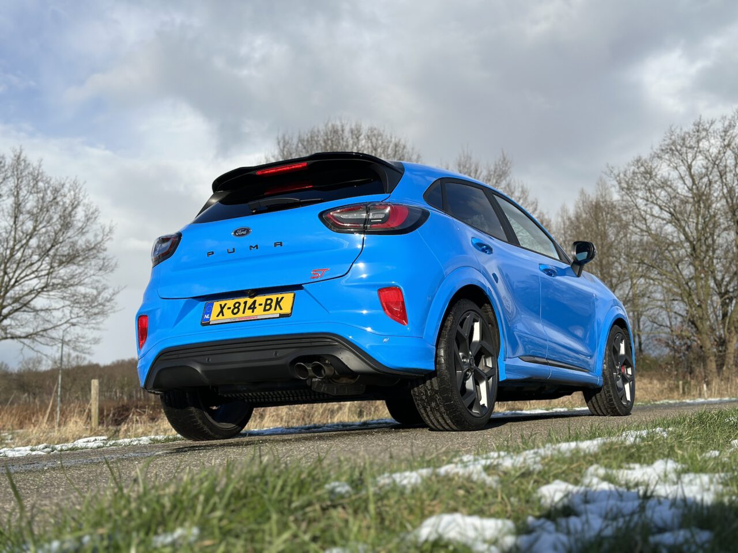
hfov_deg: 39.7
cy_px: 276
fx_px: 1023
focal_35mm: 48
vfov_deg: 30.3
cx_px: 369
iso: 100
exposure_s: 1/6623
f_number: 1.78
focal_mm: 6.86
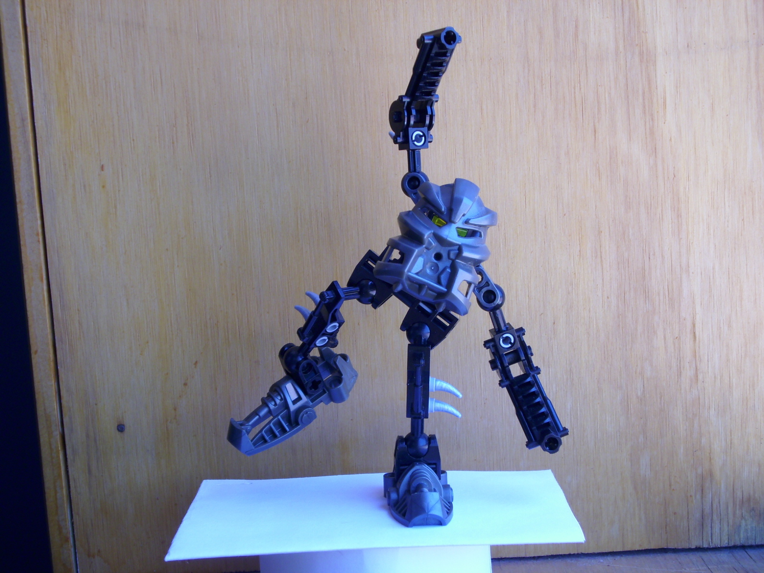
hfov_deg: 34.9
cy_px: 286
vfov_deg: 26.6
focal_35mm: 55
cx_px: 382
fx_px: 1214
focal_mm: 10.7
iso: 100
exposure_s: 1/60
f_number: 3.8
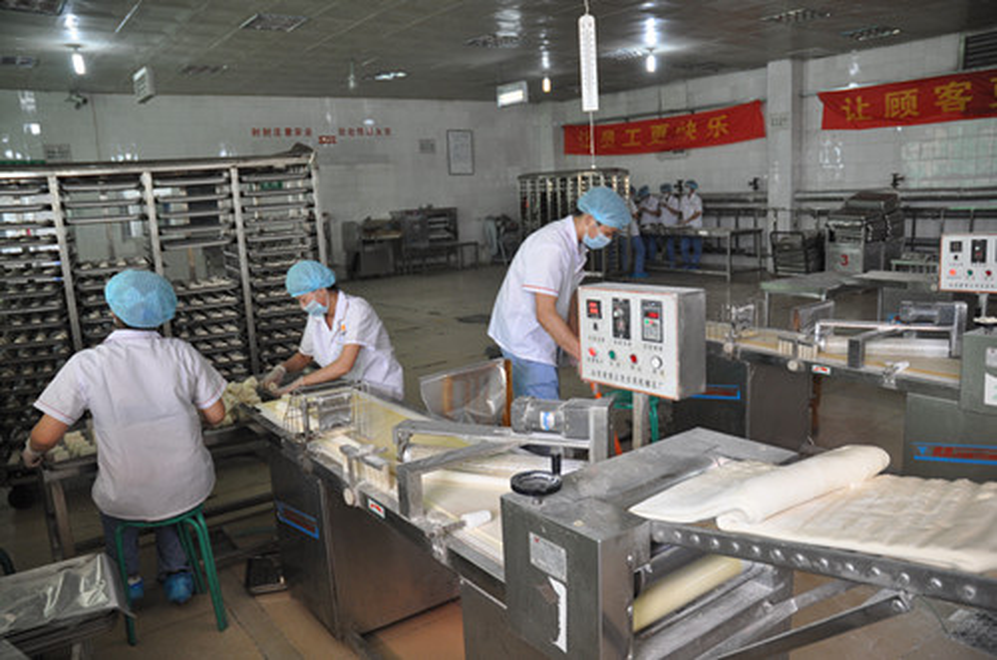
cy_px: 330
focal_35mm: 27
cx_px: 498
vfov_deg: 47.7
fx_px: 746
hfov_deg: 67.5
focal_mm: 18
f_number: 4
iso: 560
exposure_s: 1/60
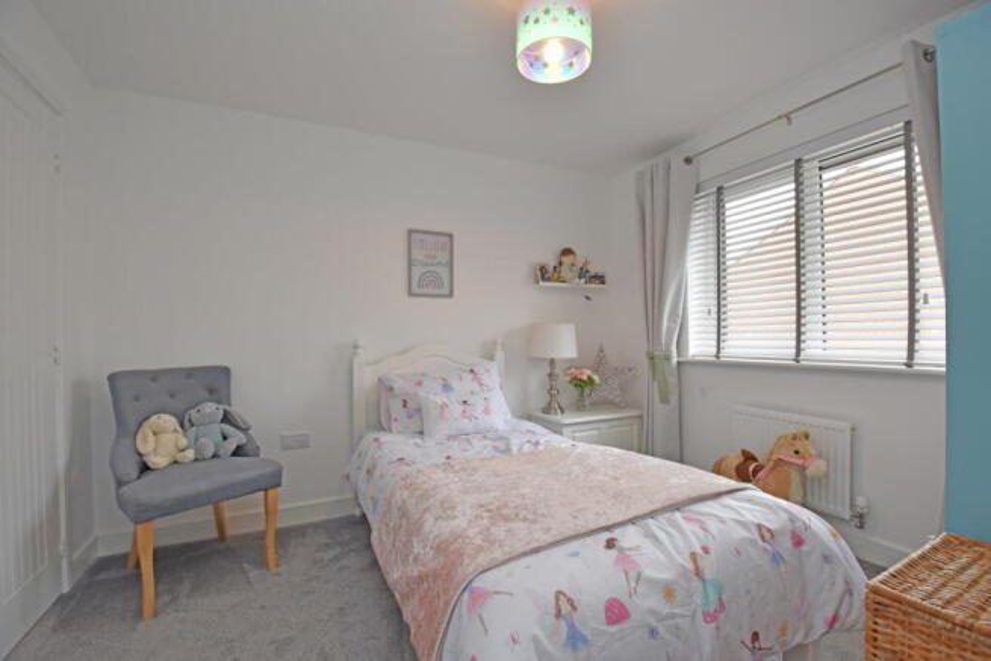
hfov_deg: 100.4
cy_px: 330
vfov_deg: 77.4
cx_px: 496
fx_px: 413
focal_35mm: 15
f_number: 5
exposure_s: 1/200
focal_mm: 10
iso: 720
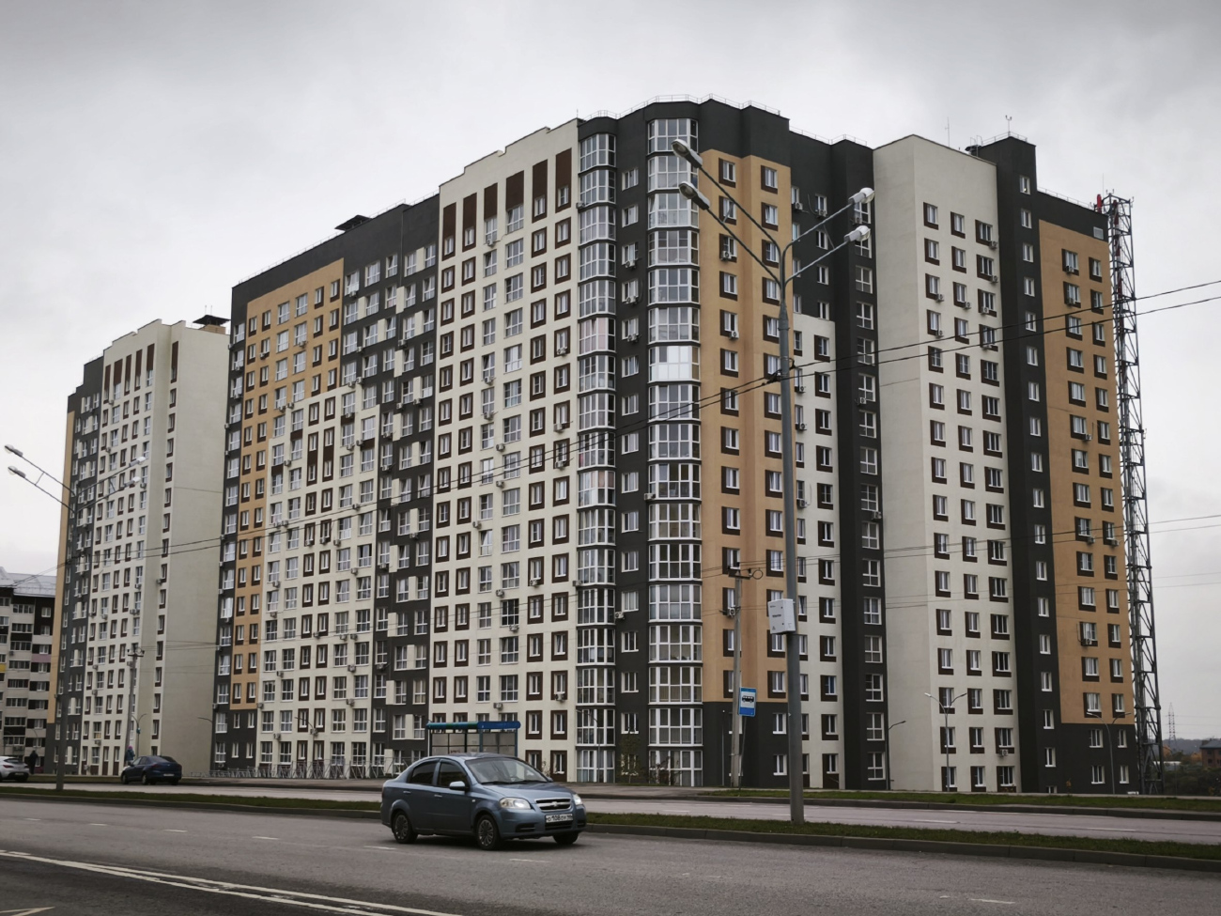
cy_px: 458
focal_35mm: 43
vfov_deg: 33.6
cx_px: 610
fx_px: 1517
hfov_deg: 43.9
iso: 80
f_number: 1.7
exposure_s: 1/670
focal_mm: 5.35
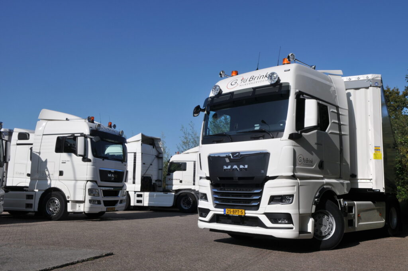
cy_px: 136
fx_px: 391
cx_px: 204
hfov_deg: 55.2
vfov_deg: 38.3
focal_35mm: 34
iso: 200
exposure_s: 1/500
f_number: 11
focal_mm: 23
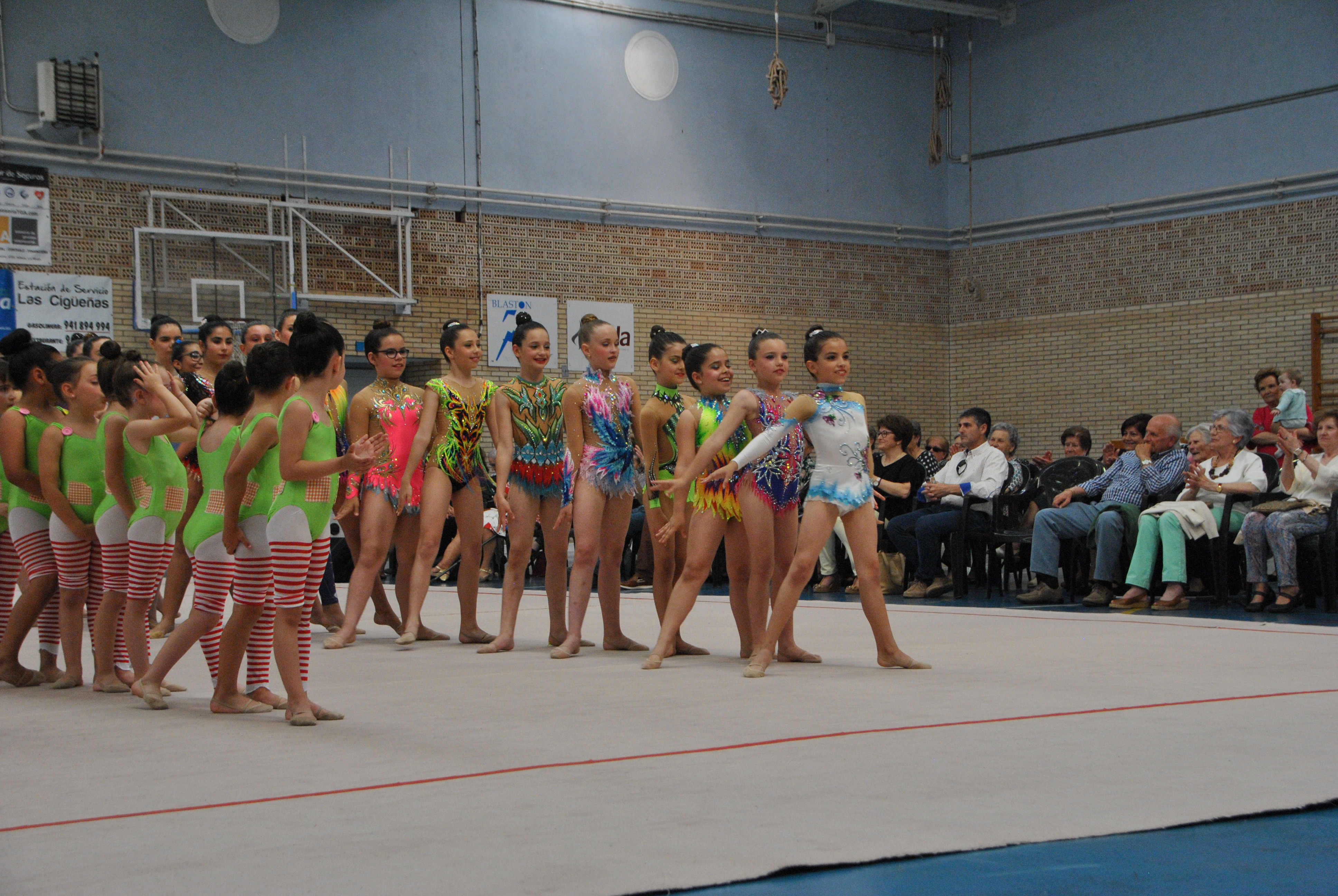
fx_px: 2121
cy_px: 448
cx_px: 669
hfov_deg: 35.0
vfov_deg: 23.8
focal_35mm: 57
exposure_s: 1/200
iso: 800
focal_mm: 38
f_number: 7.1
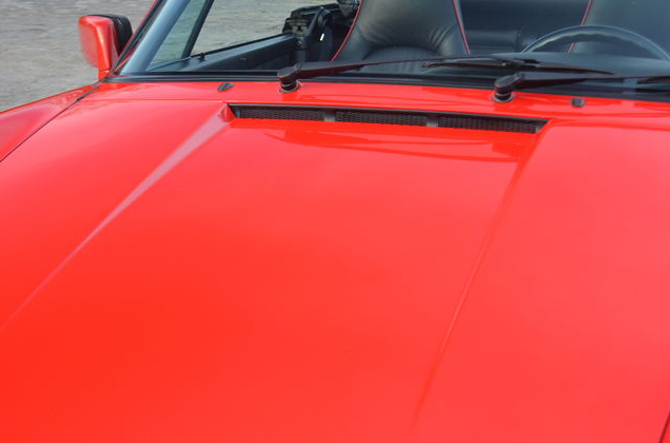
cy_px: 251
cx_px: 352
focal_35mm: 58
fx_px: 1076
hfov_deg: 34.6
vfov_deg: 23.2
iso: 400
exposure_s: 1/125
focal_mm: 32
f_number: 5.6
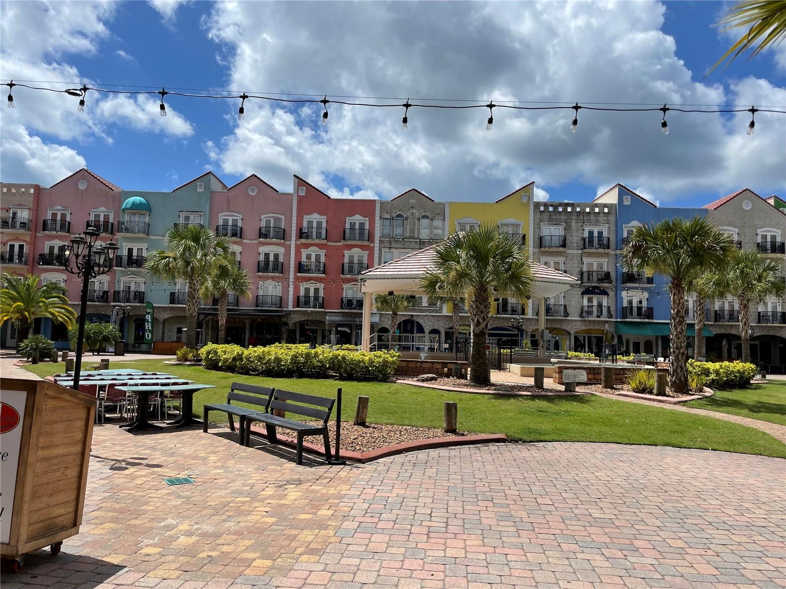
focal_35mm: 26
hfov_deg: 67.3
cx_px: 393
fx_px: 590
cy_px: 294
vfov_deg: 53.1
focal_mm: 4.2
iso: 32
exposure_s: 1/6494
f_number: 1.6
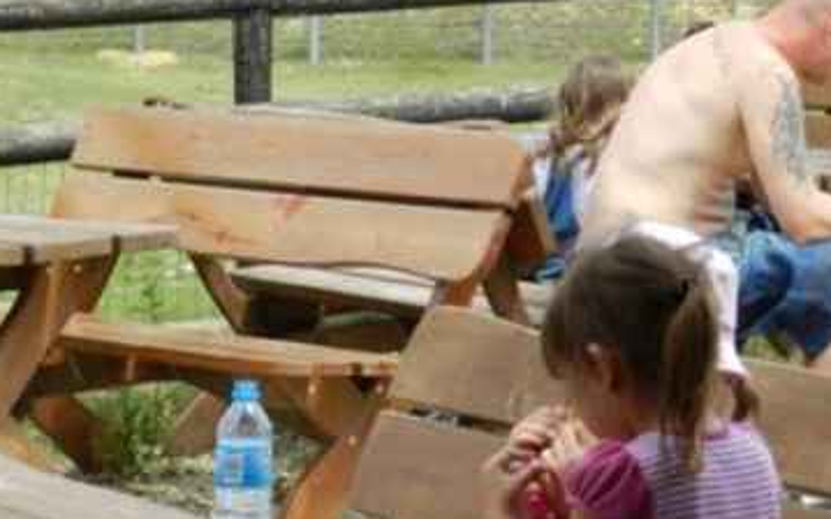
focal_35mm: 206
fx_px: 4663
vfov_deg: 6.4
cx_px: 211
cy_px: 258
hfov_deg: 10.2
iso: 160
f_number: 4.8
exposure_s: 1/400
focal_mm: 20.5
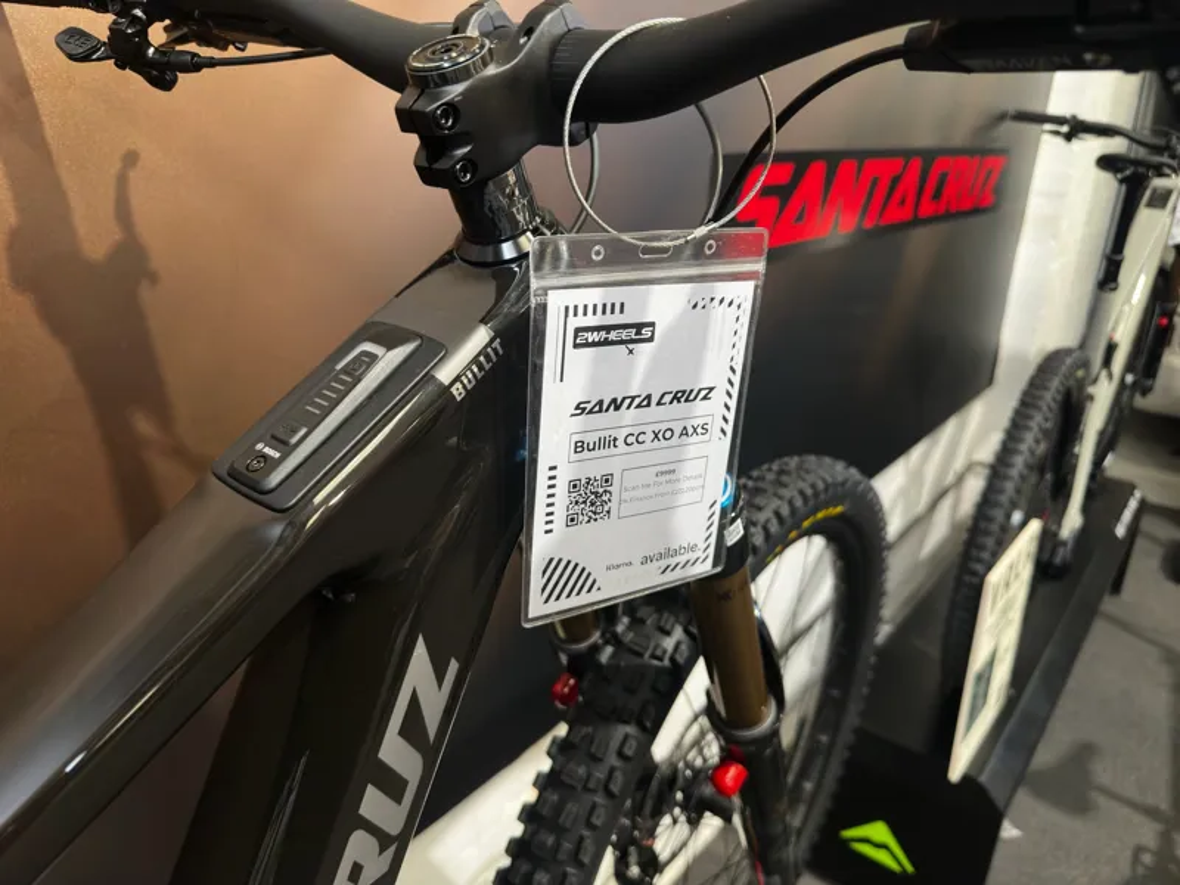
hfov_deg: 71.6
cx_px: 590
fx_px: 818
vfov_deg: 56.8
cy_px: 442
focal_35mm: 24
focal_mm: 6.86
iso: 250
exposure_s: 1/33
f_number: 1.78
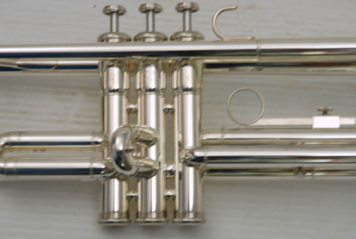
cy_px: 124
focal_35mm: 113
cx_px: 175
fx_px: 1120
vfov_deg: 12.2
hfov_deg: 18.1
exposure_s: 1/2.5
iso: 100
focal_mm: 70
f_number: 8
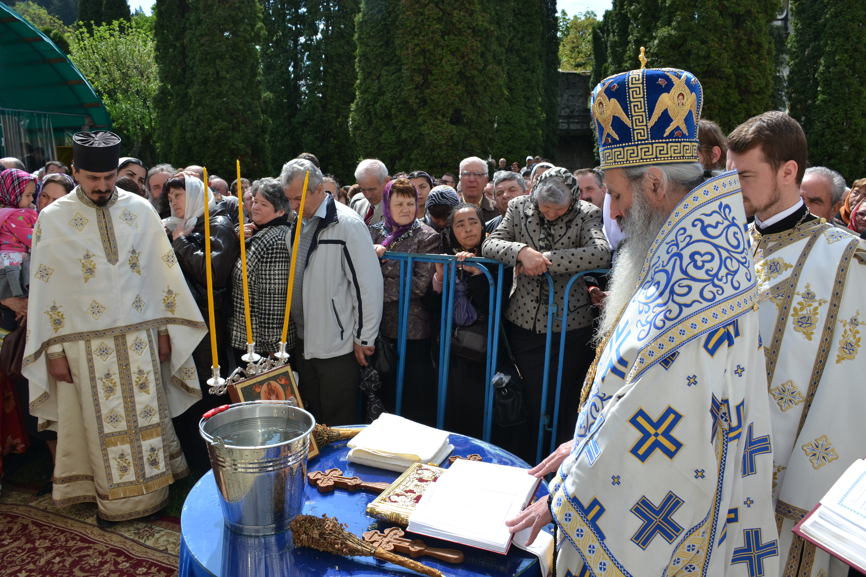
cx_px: 433
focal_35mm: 27
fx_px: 649
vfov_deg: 47.9
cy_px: 288
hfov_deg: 67.4
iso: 200
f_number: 8
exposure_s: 1/500
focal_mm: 18
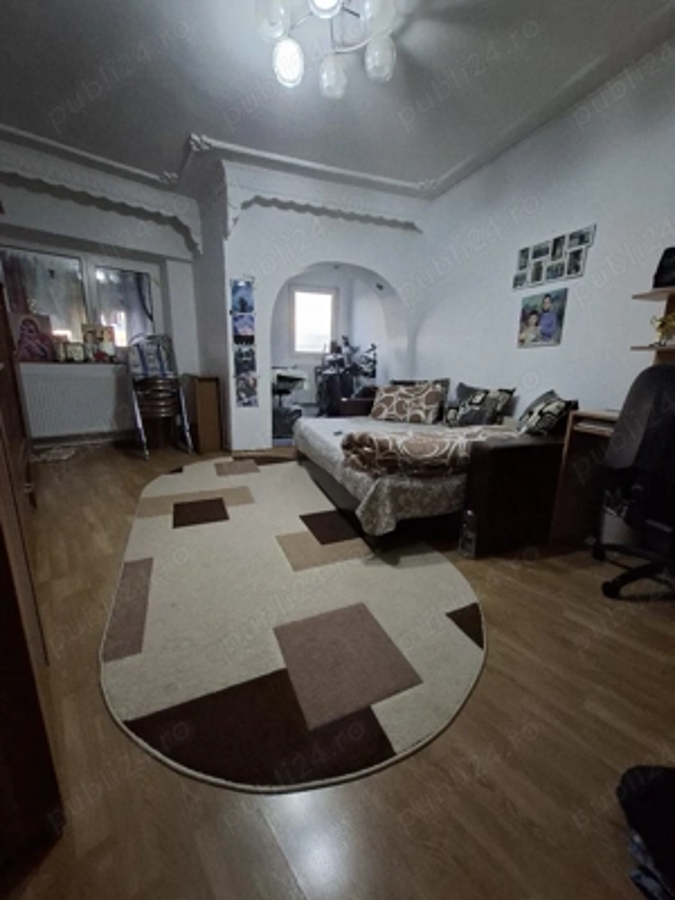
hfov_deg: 89.9
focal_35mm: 13
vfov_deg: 106.2
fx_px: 338
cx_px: 338
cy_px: 450
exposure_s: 1/24
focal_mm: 1.74
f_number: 2.2
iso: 400
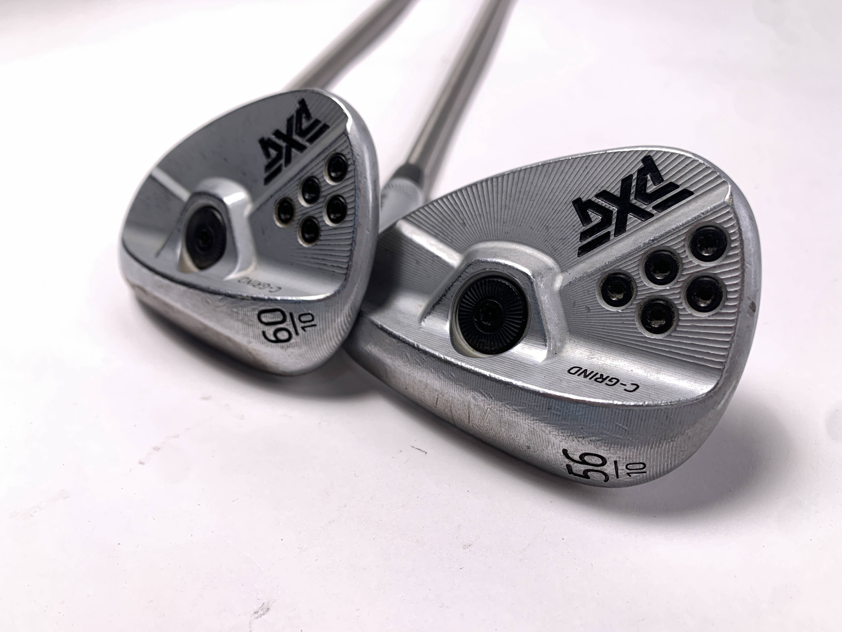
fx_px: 632
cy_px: 316
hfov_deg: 67.3
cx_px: 421
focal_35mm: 26
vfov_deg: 53.1
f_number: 1.8
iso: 25
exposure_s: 1/120
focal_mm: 4.25
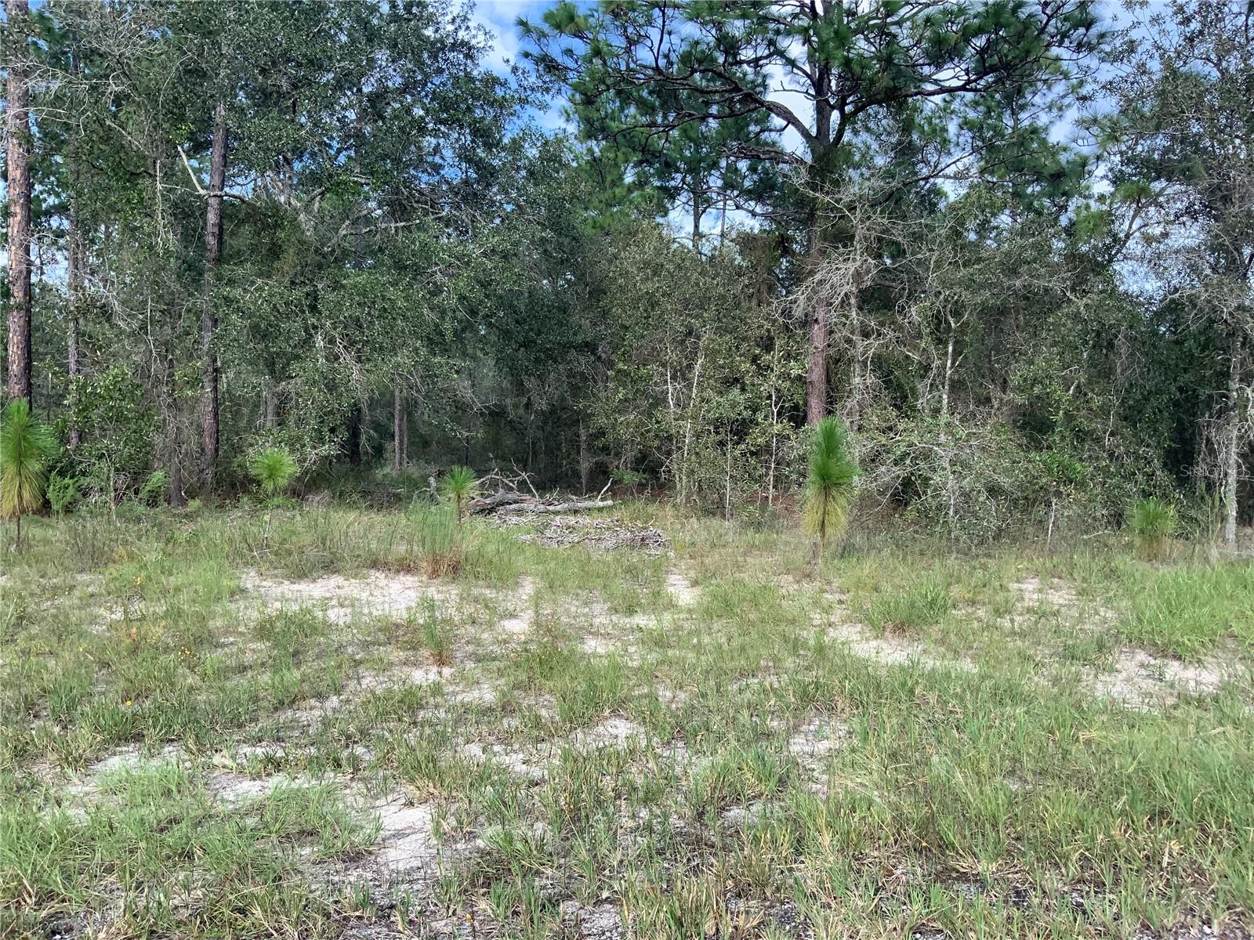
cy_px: 470
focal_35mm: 29
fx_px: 1051
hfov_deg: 61.7
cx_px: 627
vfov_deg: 48.2
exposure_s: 1/454
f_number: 1.8
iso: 16
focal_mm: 3
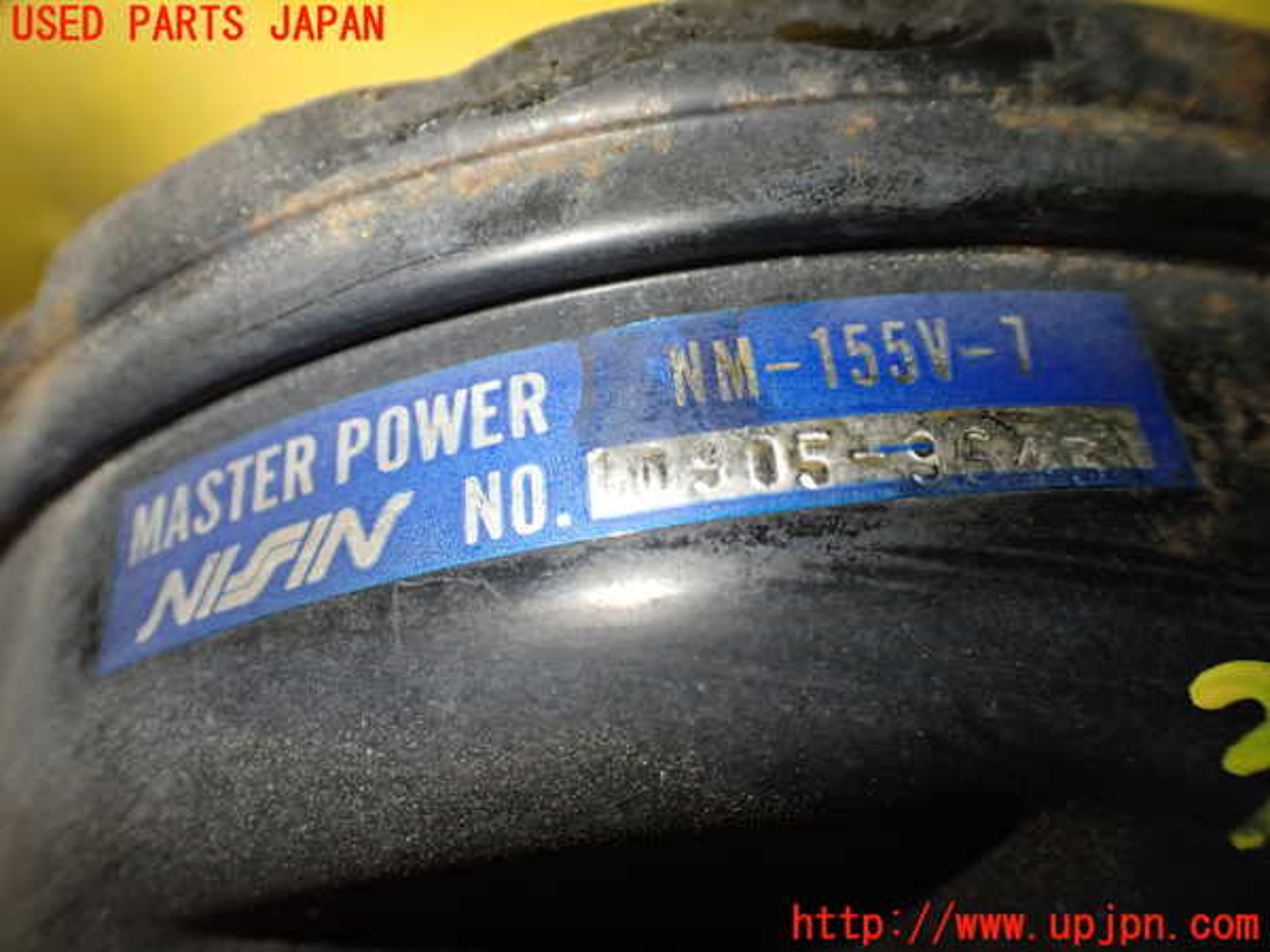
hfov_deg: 60.0
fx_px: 1101
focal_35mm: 30
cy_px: 476
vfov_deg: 46.8
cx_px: 635
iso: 500
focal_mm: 5.4
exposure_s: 1/125
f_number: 2.3
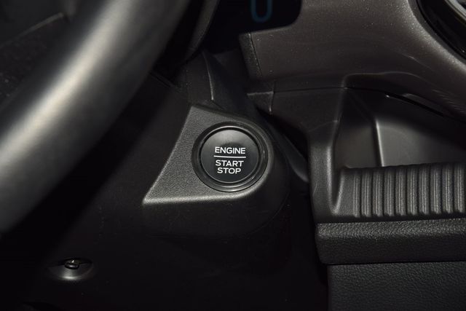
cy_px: 156
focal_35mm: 105
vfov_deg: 13.0
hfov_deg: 19.5
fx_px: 1359
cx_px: 233
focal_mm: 70
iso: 100
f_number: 8
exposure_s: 1/125
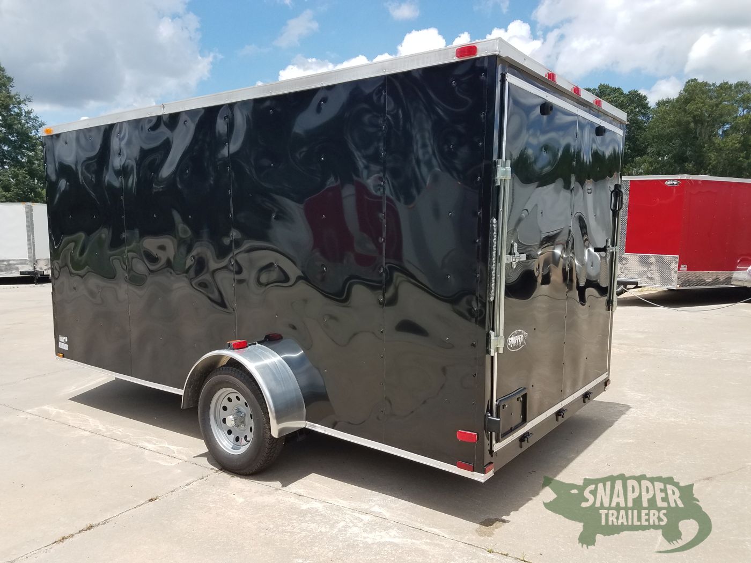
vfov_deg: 53.1
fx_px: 564
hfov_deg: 67.3
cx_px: 376
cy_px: 282
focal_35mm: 26
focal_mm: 4.2
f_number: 1.7
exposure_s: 1/1792
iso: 40
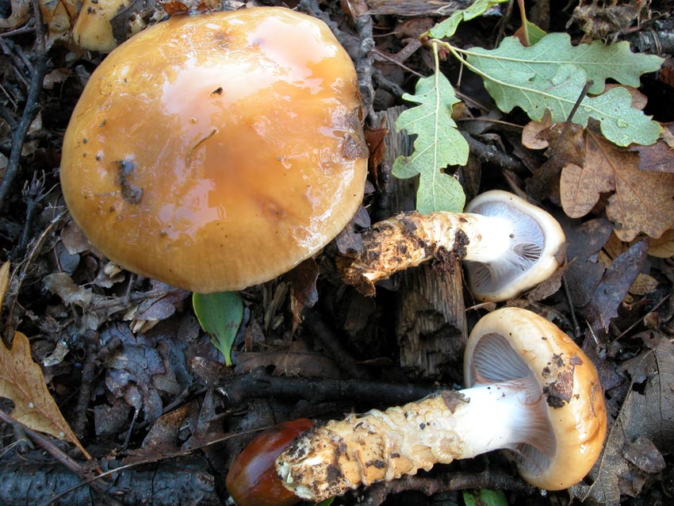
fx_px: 584
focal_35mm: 30
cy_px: 253
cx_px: 337
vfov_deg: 46.8
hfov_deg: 60.0
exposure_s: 1/6.6
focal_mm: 7.7
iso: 100
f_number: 8
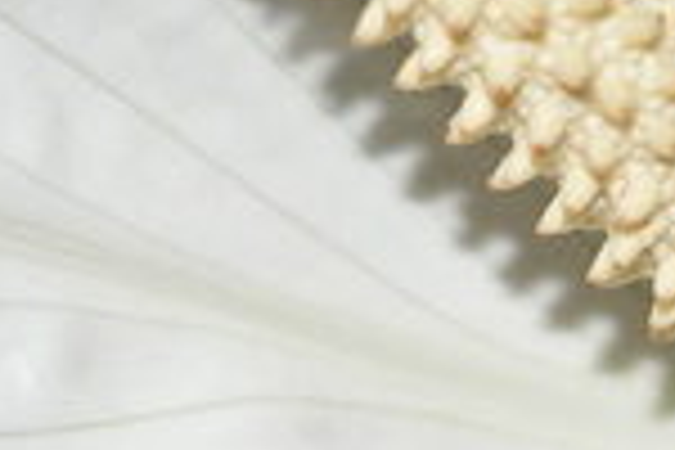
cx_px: 801
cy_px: 320
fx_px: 6168
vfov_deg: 4.2
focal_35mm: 329
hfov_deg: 6.2
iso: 100
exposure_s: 1/160
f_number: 8
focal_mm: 55
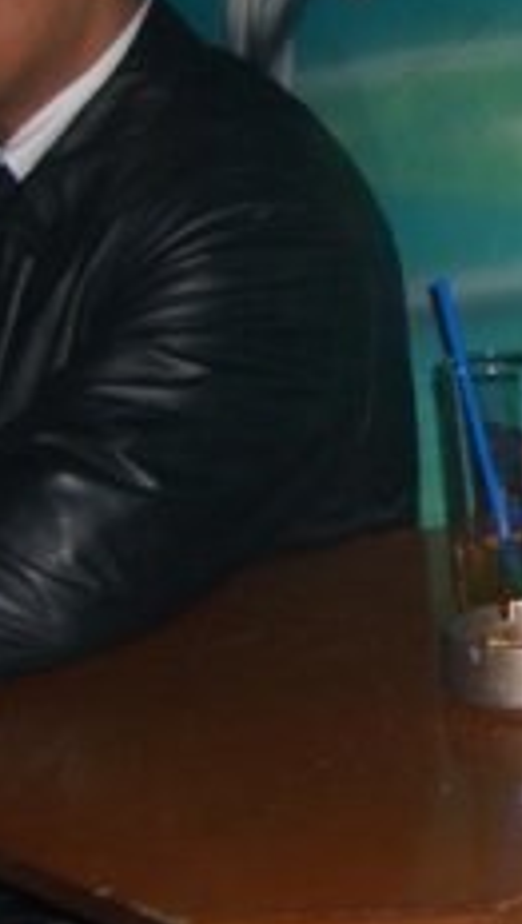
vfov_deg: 19.7
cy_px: 171
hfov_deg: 10.5
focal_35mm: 107
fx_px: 2625
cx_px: 1024
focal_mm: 7.9
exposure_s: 1/60
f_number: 2.8
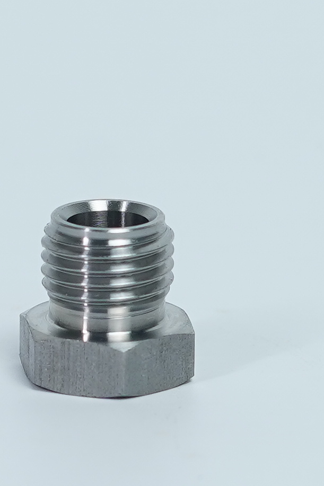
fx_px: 4348
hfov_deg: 4.3
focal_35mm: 322
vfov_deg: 6.4
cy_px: 286
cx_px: 100
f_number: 4.5
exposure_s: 1/160
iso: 320
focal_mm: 50
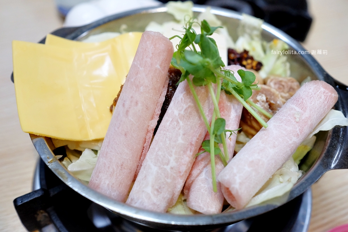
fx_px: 338
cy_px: 116
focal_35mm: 35
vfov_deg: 37.9
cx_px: 174
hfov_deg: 54.4
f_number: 3.6
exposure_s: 1/100
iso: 2000
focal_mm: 23
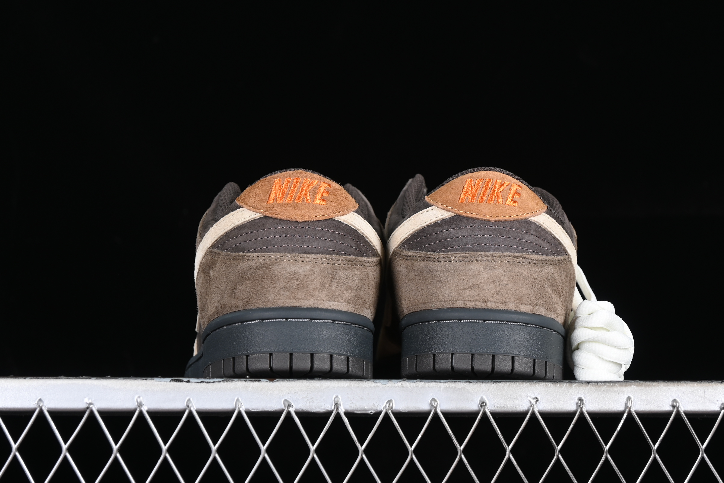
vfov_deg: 15.7
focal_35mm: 87
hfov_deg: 23.4
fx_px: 1750
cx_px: 400
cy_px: 210
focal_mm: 50
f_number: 6.3
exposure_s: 1/60
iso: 160
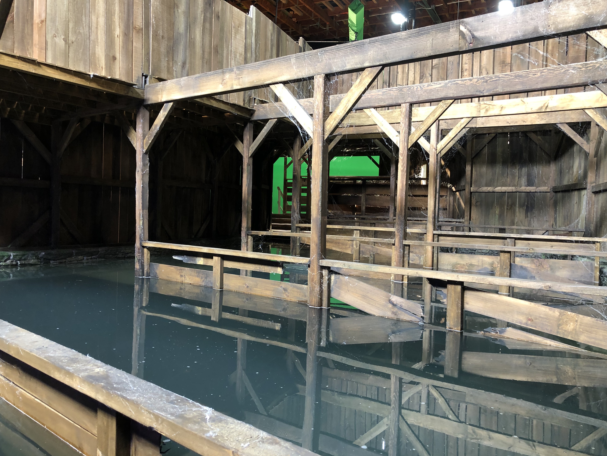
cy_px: 227
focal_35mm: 29
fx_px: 509
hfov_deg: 61.7
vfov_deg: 48.2
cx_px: 303
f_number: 1.8
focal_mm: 4
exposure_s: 1/15
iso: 40
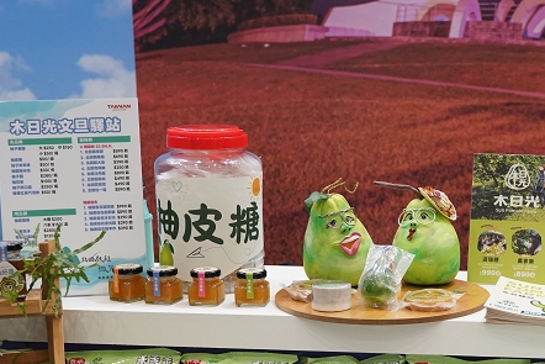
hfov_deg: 25.6
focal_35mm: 76
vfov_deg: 17.7
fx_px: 1151
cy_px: 333
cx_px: 519
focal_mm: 28
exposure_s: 1/160
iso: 1600
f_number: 3.2
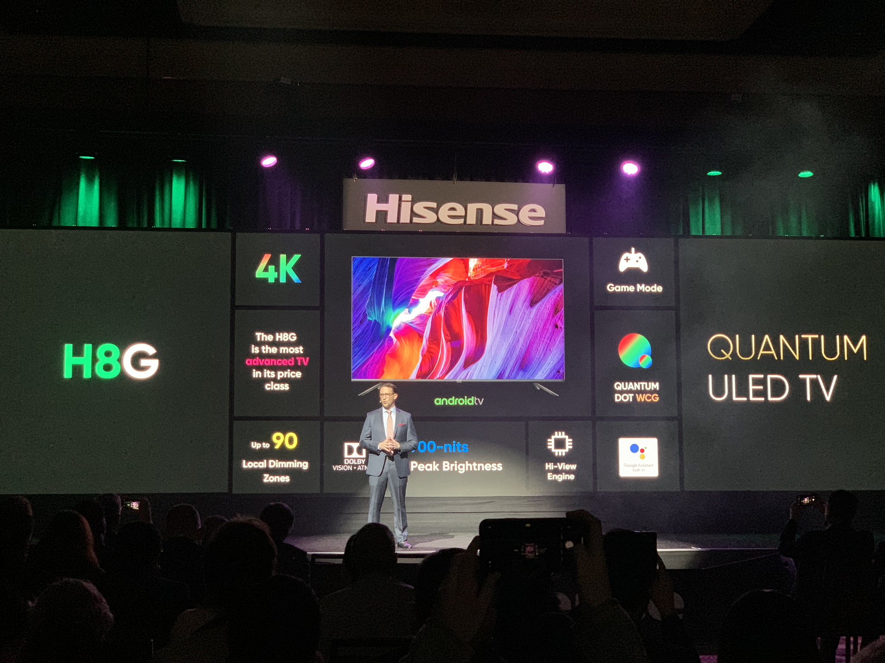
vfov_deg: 28.0
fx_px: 1329
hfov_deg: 36.8
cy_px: 332
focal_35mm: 52
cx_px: 442
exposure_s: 1/33
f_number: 2.4
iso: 400
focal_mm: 6
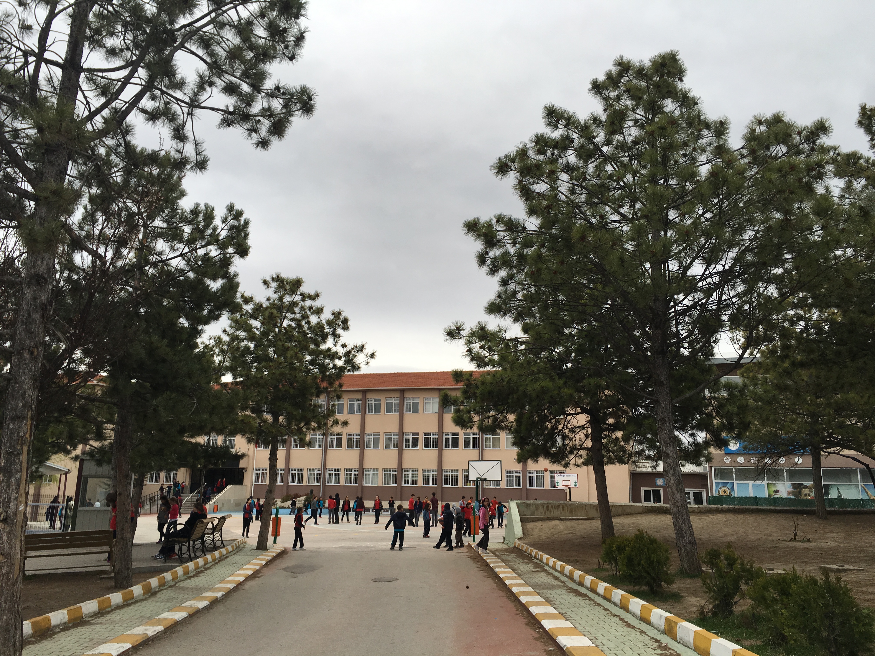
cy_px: 328
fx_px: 733
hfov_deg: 61.7
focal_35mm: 29
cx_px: 438
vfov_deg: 48.2
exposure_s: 1/450
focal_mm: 4.15
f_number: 2.2
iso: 25
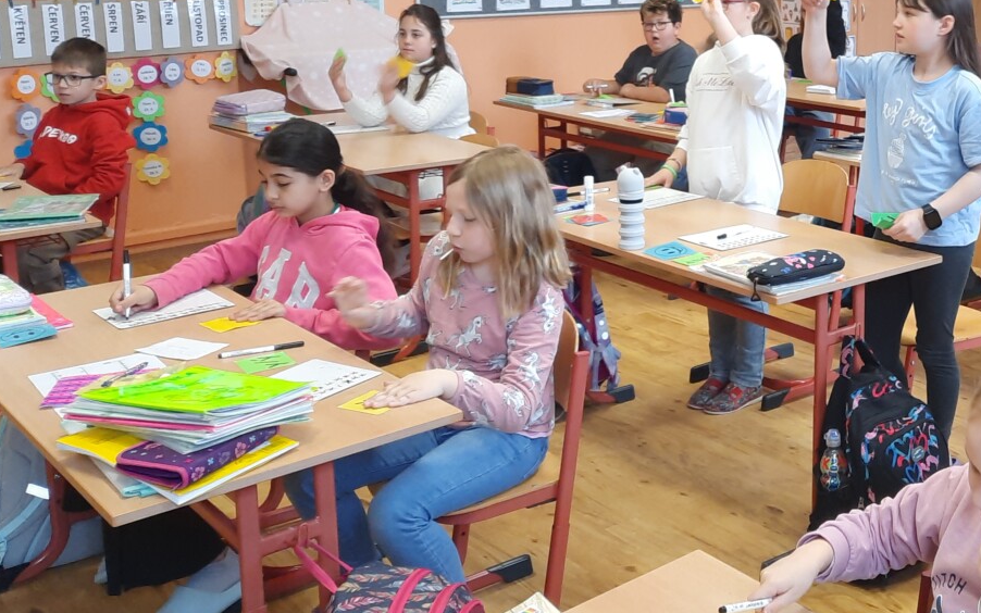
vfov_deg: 26.9
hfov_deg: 40.3
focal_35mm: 47
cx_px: 830
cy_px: 117
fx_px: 1257
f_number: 2
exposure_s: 1/50
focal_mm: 4.6
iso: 200
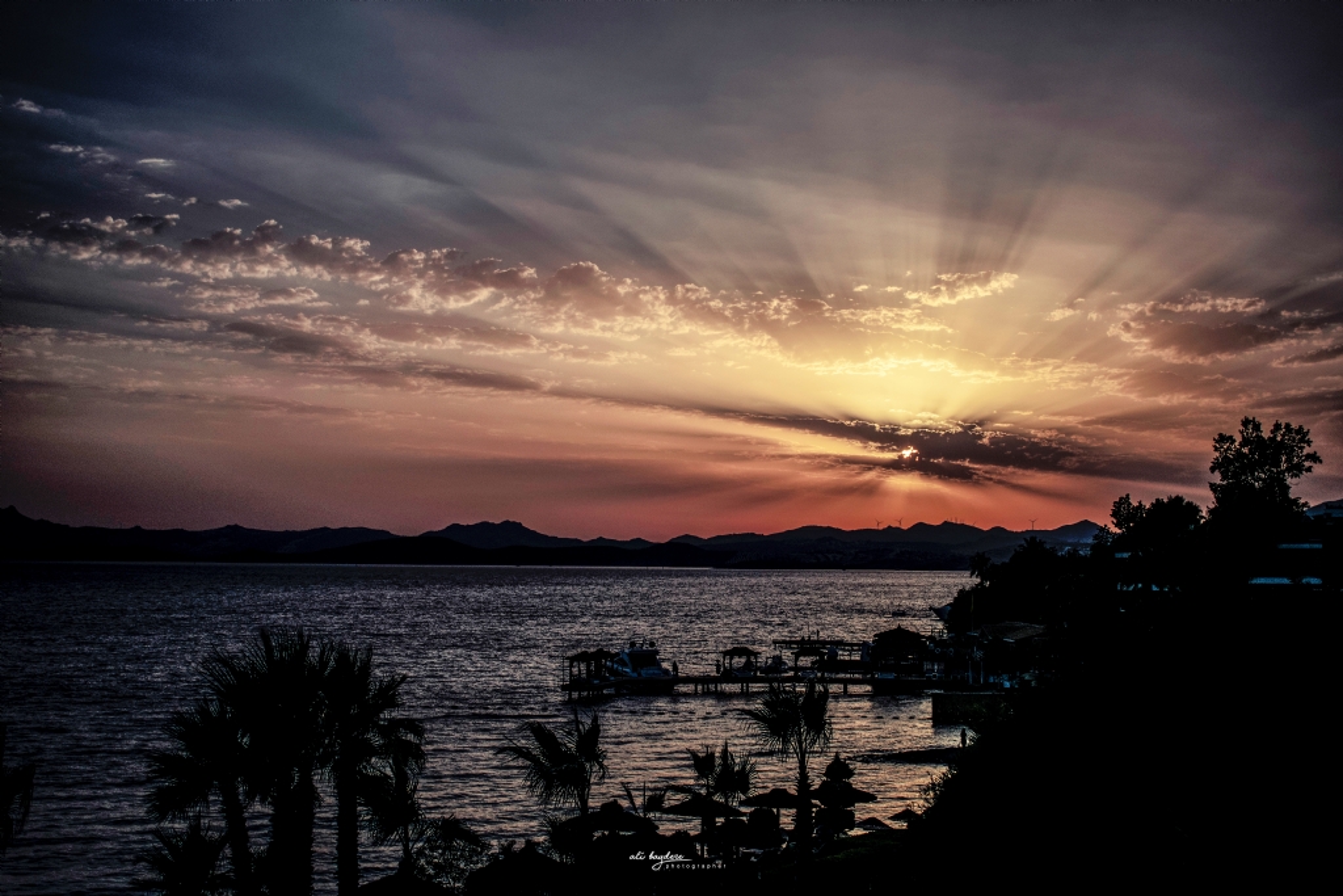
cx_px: 672
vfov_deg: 28.1
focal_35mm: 48
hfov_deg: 41.1
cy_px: 448
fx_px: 1791
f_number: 4.5
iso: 100
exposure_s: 1/2500
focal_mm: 32
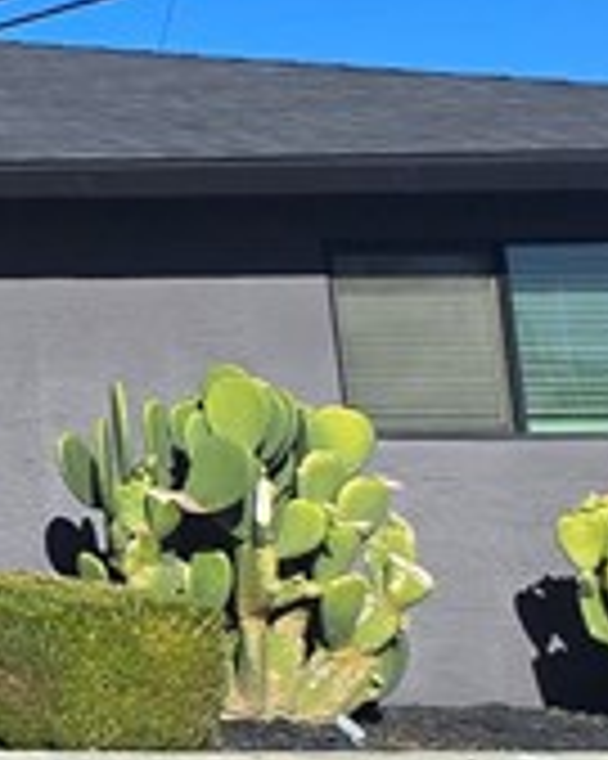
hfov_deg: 10.4
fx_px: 1734
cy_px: 202
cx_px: -1378
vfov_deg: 24.5
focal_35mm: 77
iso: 50
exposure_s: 1/2737
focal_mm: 2.2
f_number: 2.2
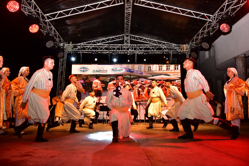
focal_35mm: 27
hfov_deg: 67.4
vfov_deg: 47.9
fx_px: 187
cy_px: 83
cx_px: 124
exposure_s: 1/100
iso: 360
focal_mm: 18
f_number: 3.5
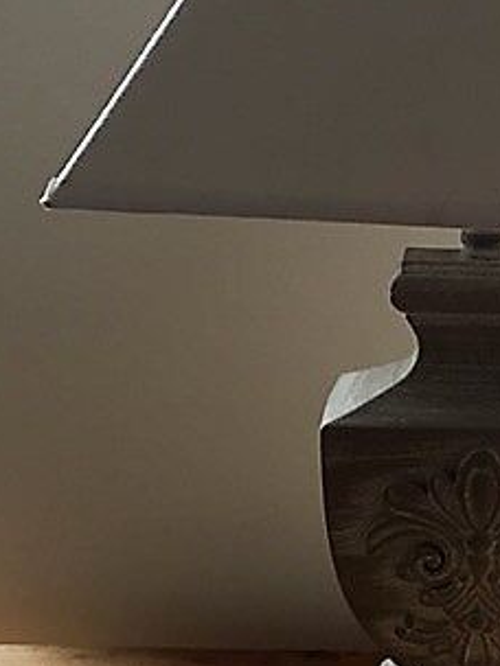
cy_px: 294
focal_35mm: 61
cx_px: 513
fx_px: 1175
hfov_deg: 23.0
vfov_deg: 31.6
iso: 100
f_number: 2.2
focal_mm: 4.15
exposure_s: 1/33
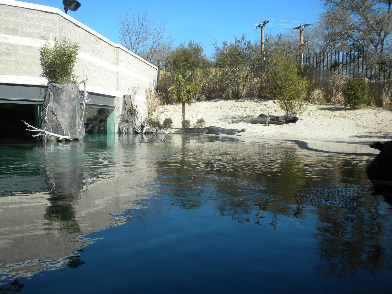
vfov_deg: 38.7
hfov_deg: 50.1
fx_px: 419
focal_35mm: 37
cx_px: 196
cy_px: 147
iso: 83
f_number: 3.5
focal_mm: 6.6
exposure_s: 1/575
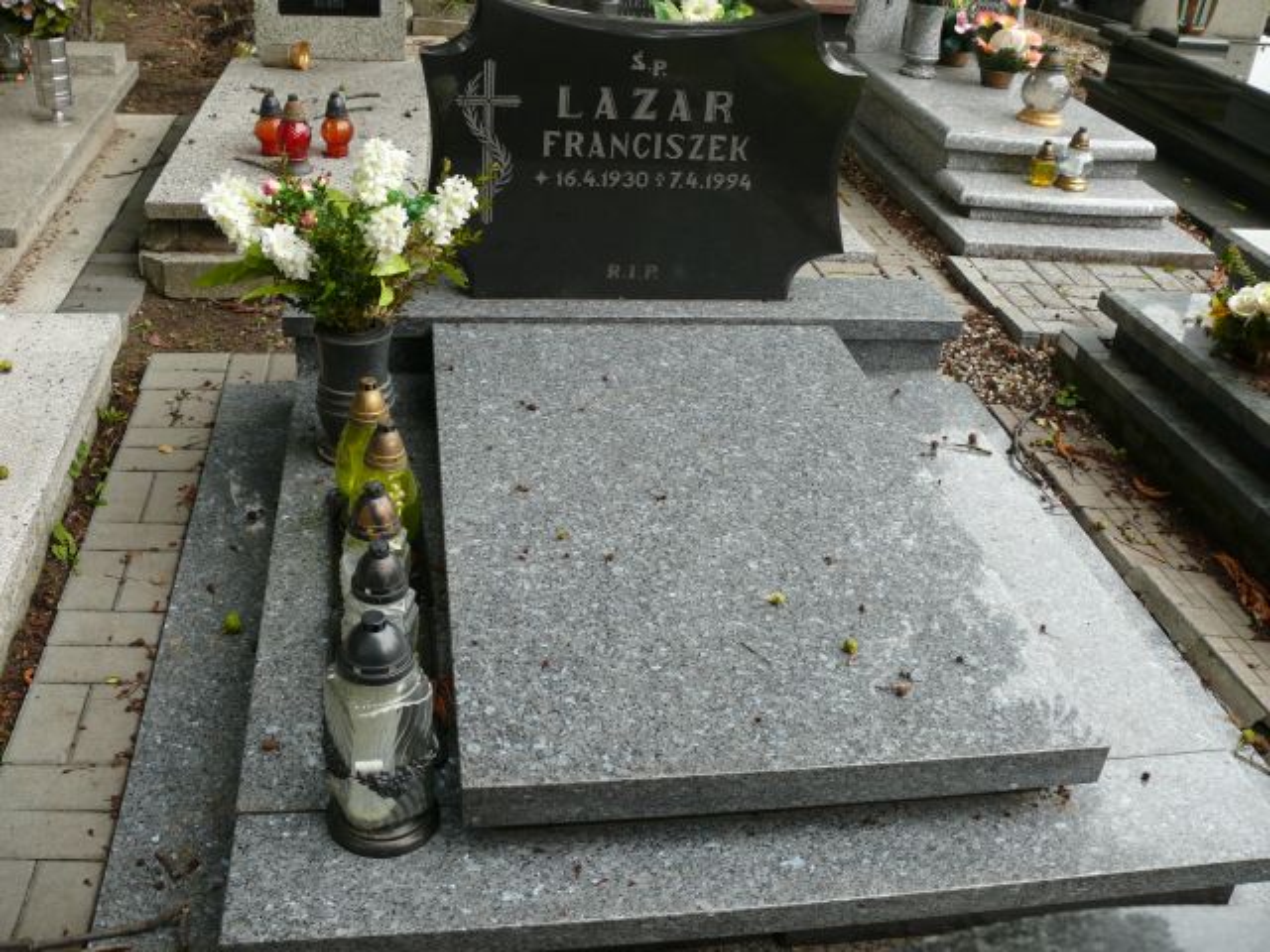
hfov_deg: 52.6
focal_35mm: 35
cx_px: 635
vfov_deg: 40.7
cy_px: 476
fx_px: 1284
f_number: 2.8
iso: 100
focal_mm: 7.4
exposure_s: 1/100
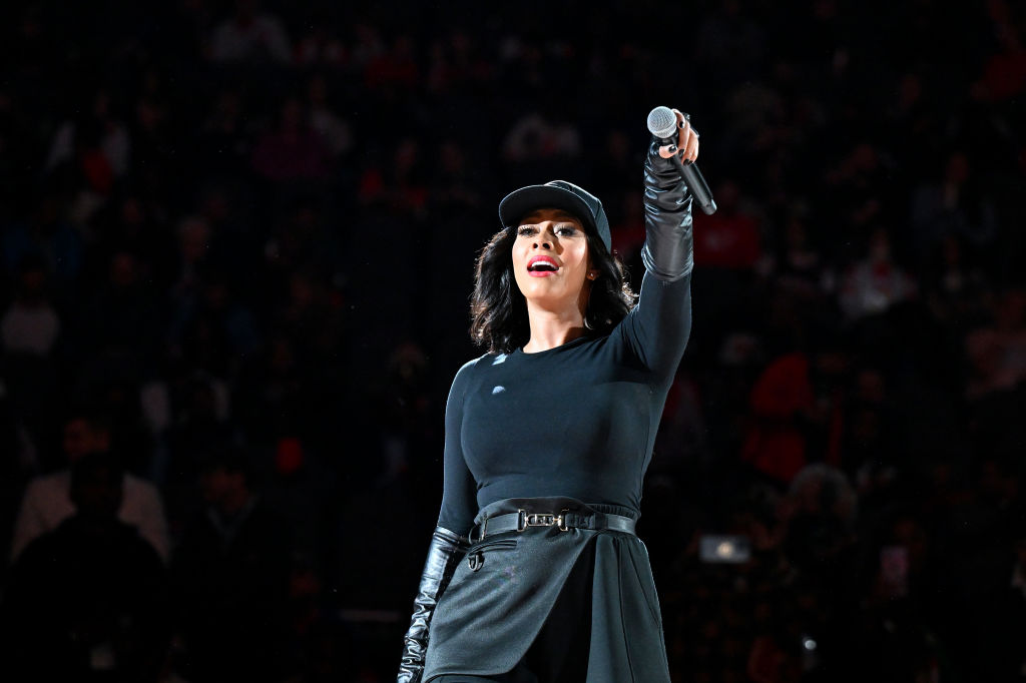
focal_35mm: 165
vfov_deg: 8.3
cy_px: 342
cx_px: 513
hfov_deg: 12.5
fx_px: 4701
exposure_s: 1/800
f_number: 2.8
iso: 3200
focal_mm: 110
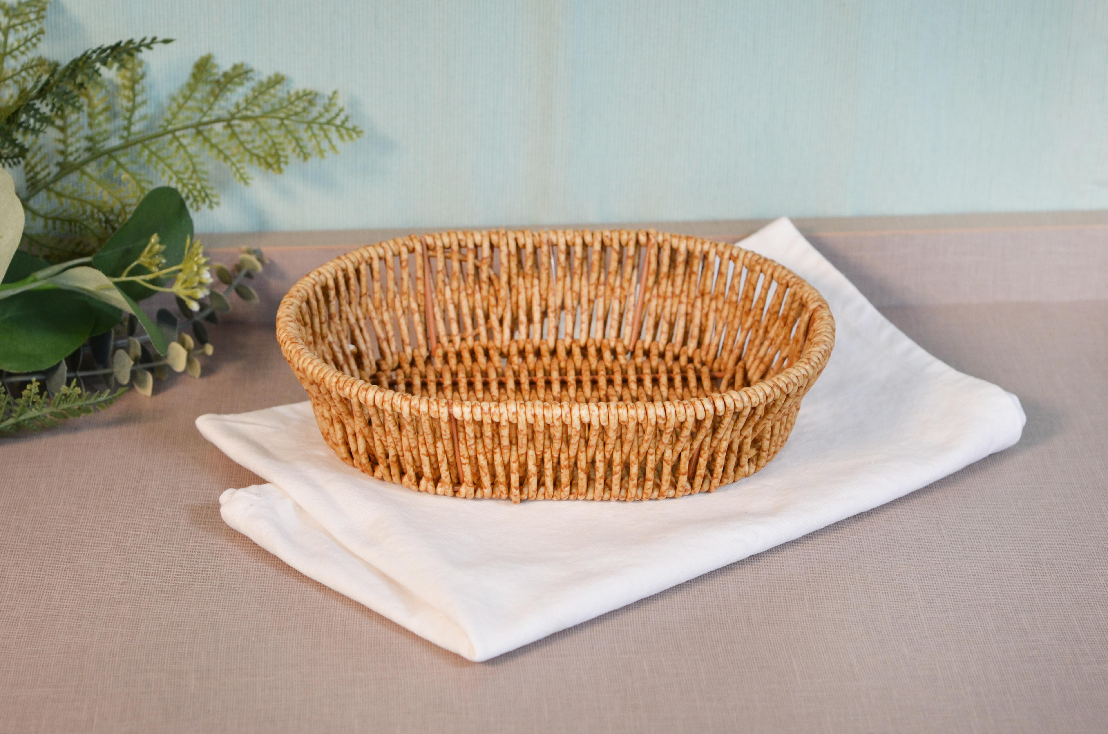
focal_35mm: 75
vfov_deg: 18.1
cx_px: 554
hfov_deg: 27.0
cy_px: 367
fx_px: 2304
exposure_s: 1/80
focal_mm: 50
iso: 400
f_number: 4.5
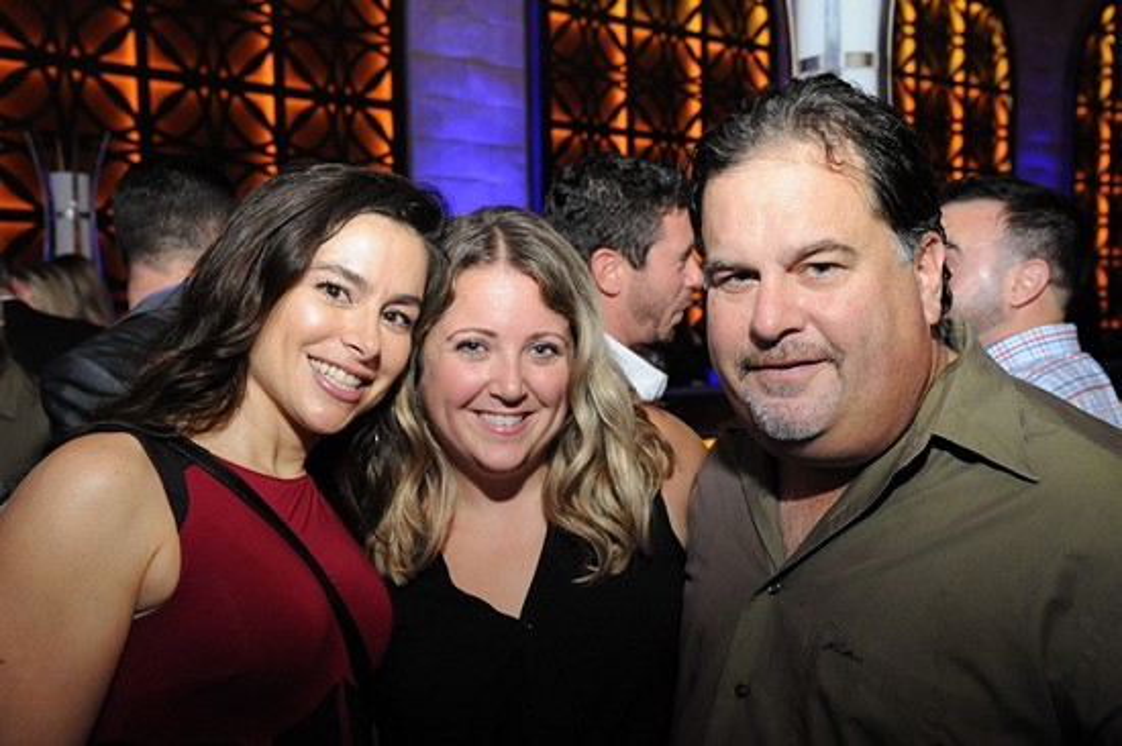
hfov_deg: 48.5
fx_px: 1246
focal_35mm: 40
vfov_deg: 33.4
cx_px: 561
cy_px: 373
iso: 3200
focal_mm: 40
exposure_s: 1/40
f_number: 6.3
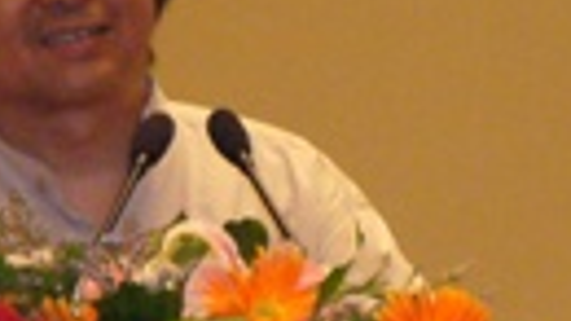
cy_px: 255
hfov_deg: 6.0
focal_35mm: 362
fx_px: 5479
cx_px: 97
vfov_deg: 3.4
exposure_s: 1/30
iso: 400
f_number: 4.3
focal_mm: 13
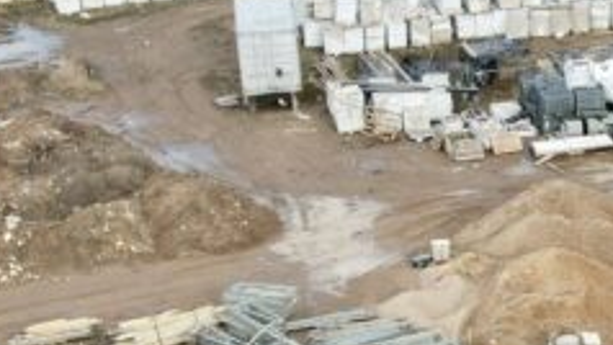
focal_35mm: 99
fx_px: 1610
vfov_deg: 12.0
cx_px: 791
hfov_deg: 19.9
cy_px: 393
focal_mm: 8.38
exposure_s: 1/640
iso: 130
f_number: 2.8
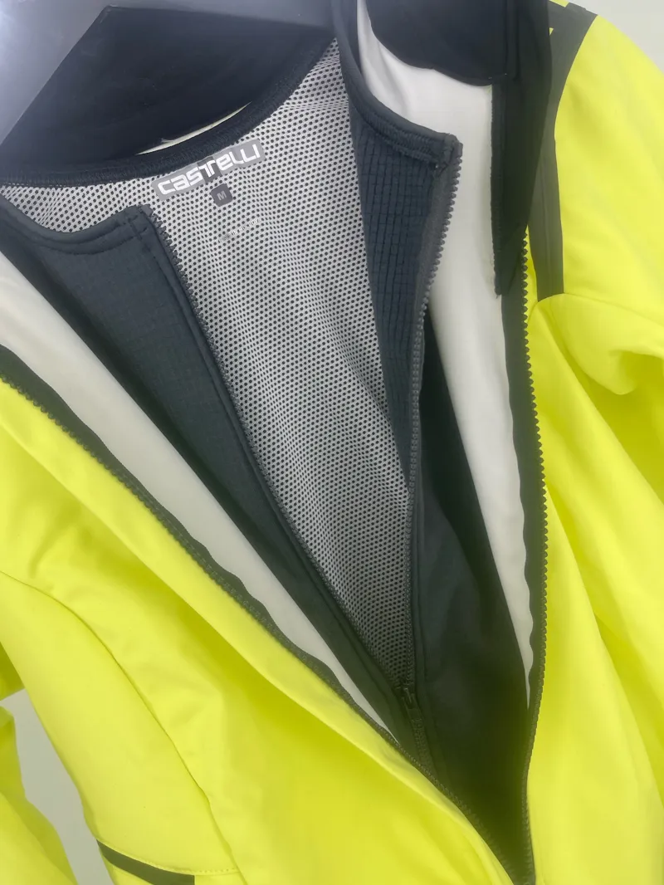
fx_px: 639
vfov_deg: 69.4
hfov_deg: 54.9
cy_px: 442
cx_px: 332
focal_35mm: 25
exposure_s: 1/350
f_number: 1.6
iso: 32
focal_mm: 5.1
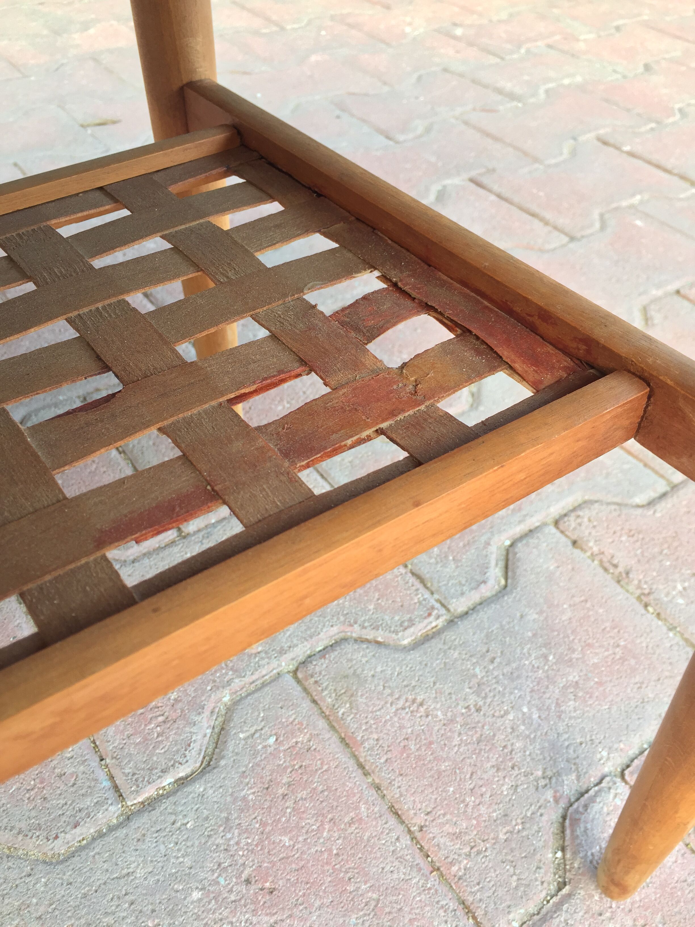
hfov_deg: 48.2
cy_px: 464
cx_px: 348
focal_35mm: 29
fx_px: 776
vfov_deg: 61.7
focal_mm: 4.15
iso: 40
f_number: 2.2
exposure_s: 1/33
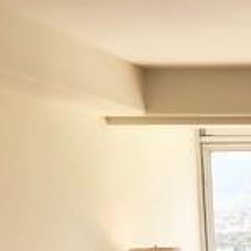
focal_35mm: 105
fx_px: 861
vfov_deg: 15.2
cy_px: 387
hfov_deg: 15.0
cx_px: 414
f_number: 1.8
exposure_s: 1/607
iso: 20
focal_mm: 4
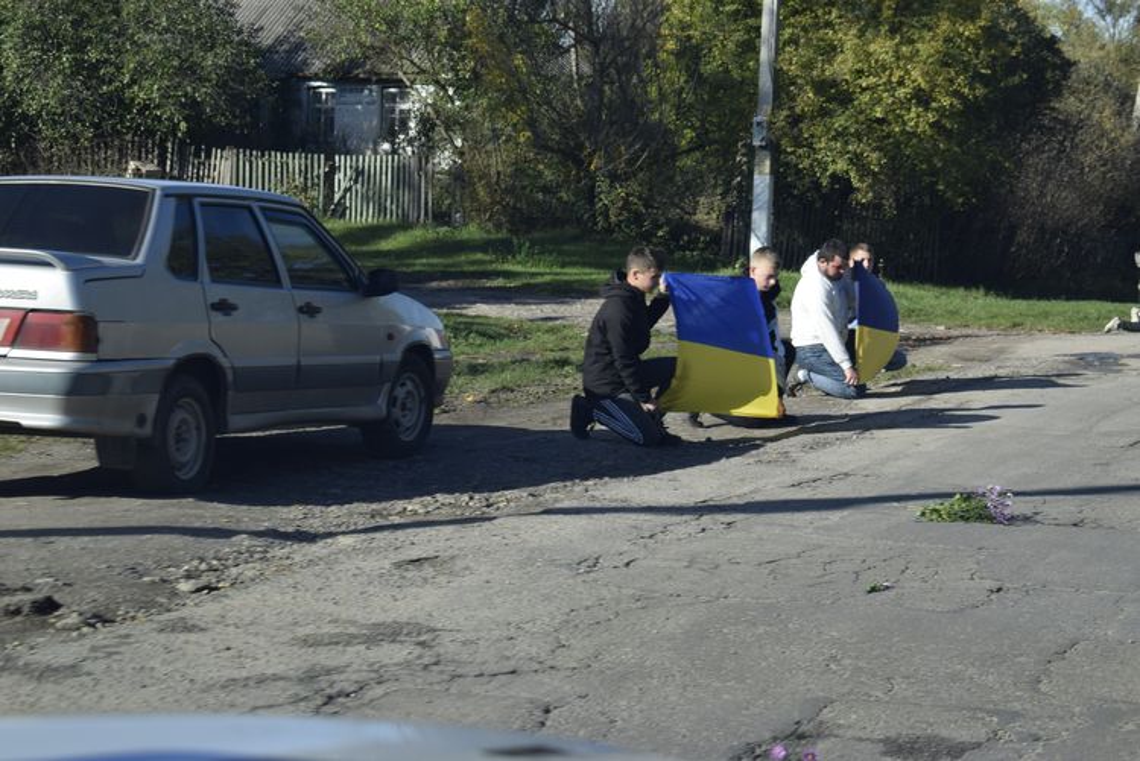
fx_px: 2614
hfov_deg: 24.6
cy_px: 380
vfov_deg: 16.6
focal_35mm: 82
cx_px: 570
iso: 200
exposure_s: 1/250
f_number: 8
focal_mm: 55
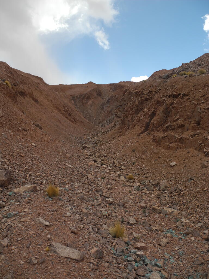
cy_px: 140
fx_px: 225
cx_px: 104
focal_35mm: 28
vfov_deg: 63.4
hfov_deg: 49.7
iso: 100
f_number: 3.5
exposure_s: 1/800
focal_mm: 6
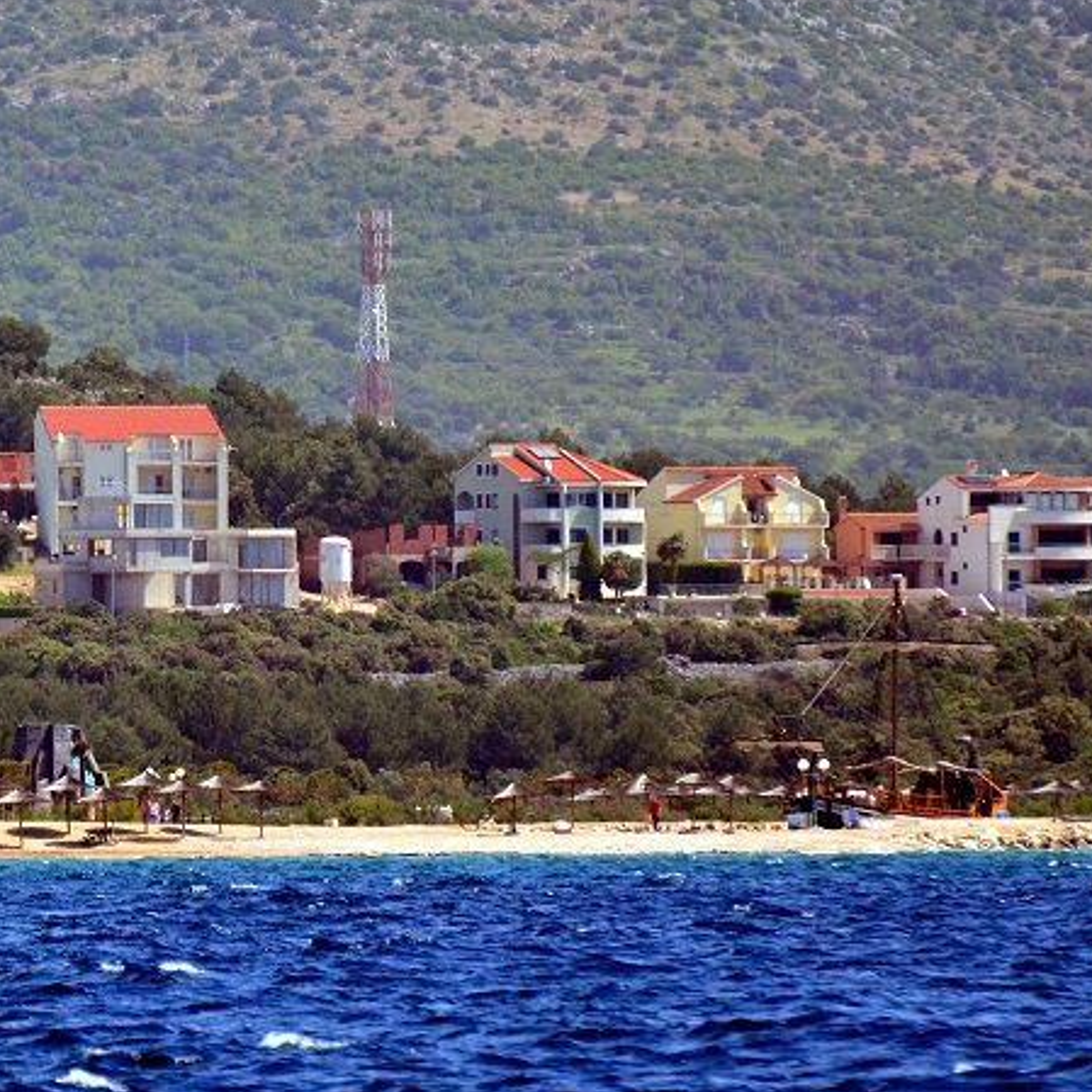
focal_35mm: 849
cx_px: 40
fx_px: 30301
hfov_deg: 2.1
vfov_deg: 2.1
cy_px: 558
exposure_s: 1/8000
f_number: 5.6
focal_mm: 300
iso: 1800
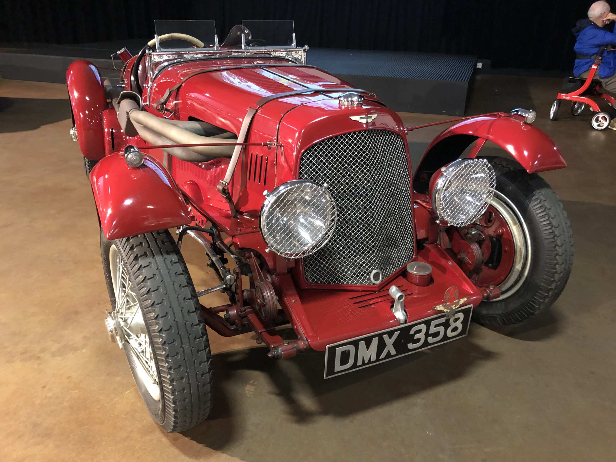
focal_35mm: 28
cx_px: 308
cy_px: 231
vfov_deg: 49.7
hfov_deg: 63.4
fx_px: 498
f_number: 1.8
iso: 100
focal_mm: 3.99
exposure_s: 1/4
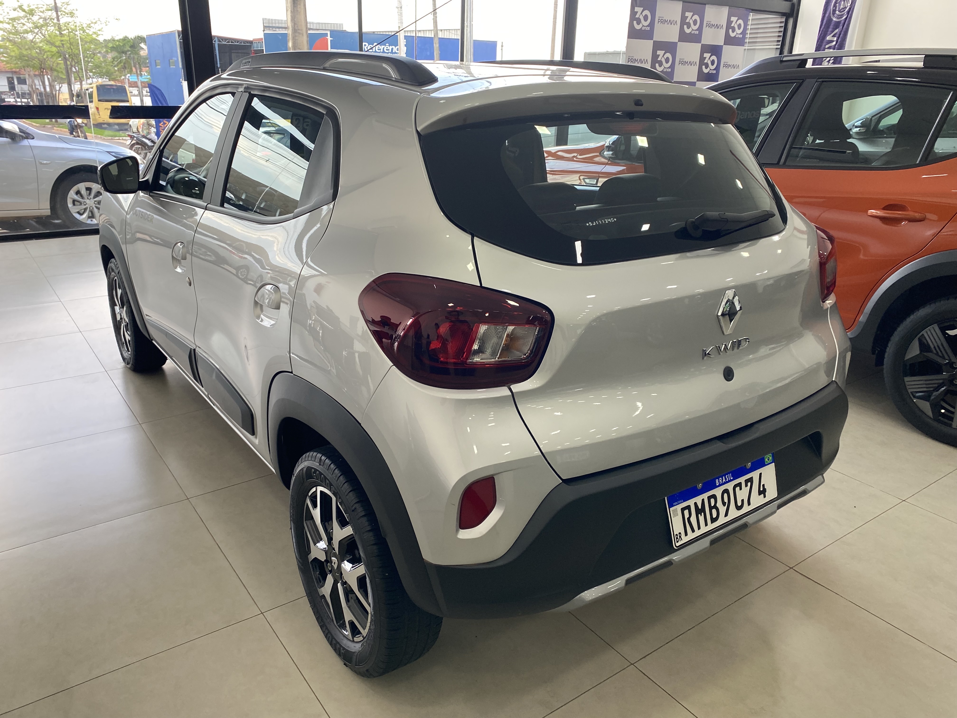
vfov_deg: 53.1
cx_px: 478
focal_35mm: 26
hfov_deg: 67.3
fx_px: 719
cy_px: 359
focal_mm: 4.25
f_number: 1.8
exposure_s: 1/121
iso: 100
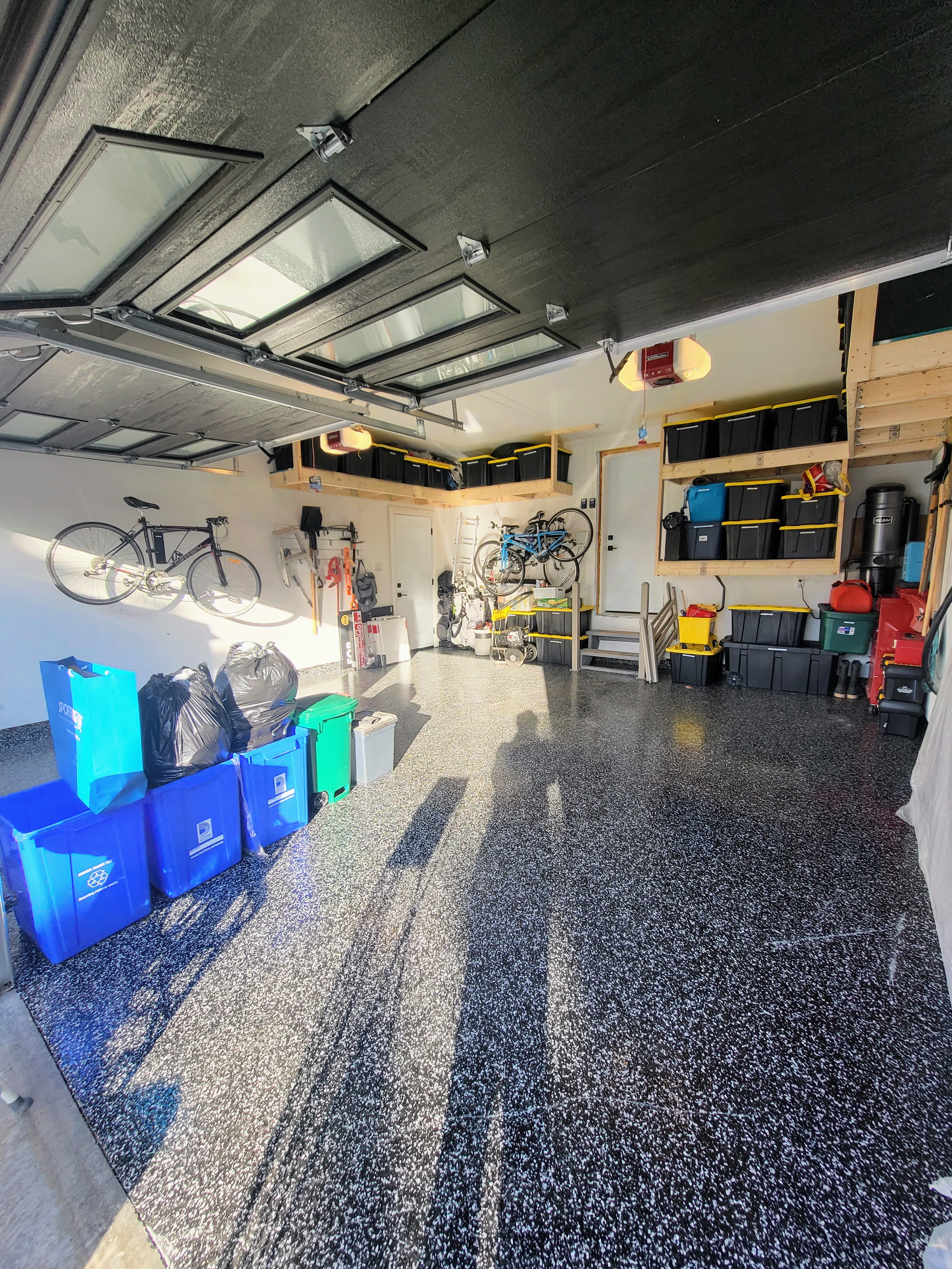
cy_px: 634
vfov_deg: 106.2
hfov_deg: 89.9
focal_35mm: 13
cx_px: 476
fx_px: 477
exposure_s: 1/120
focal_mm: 1.74
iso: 40
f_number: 2.2
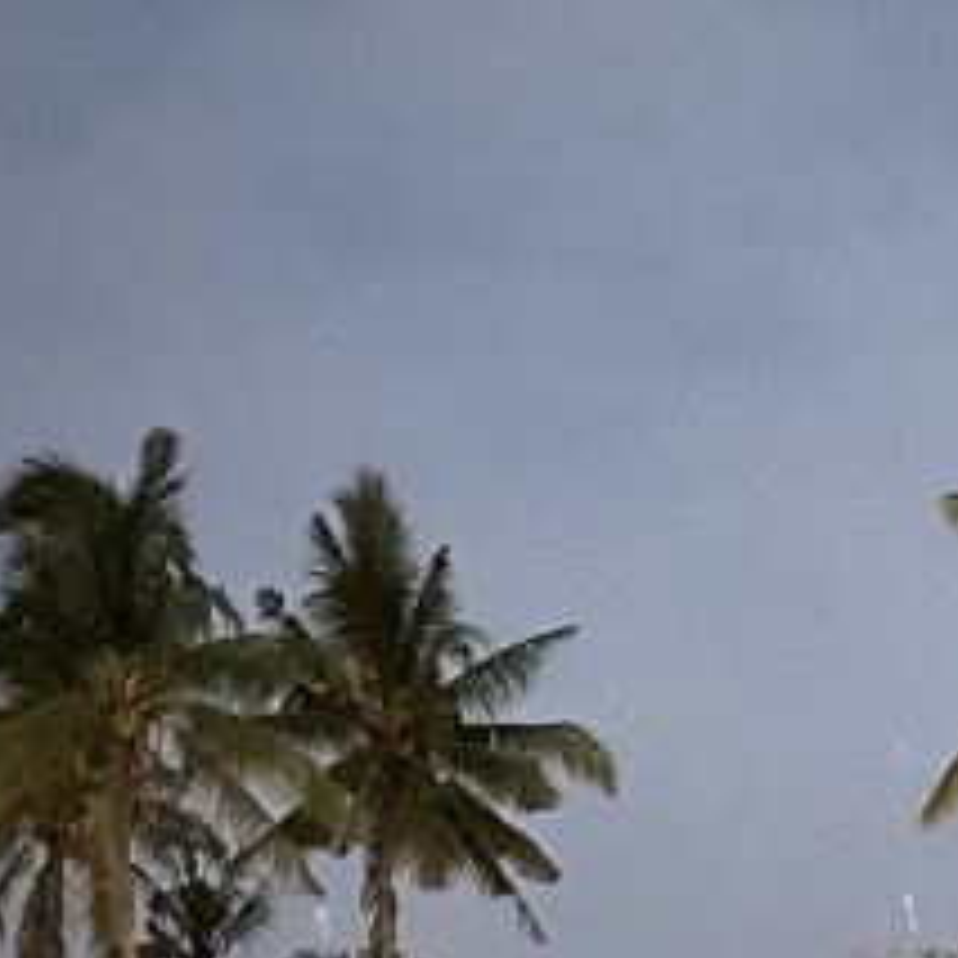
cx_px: 1095
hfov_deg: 19.0
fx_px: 2724
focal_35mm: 87
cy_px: 1379
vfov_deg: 18.1
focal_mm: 4.25
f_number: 1.8
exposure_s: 1/2
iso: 1250
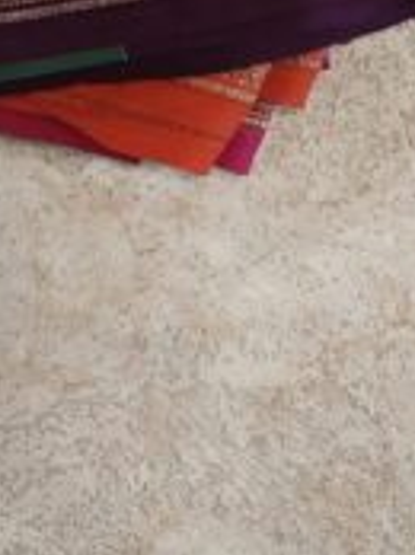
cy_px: -415
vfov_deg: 11.0
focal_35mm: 169
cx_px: -112
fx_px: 2708
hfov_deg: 8.6
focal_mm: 6.55
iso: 400
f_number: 1.6
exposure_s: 1/100
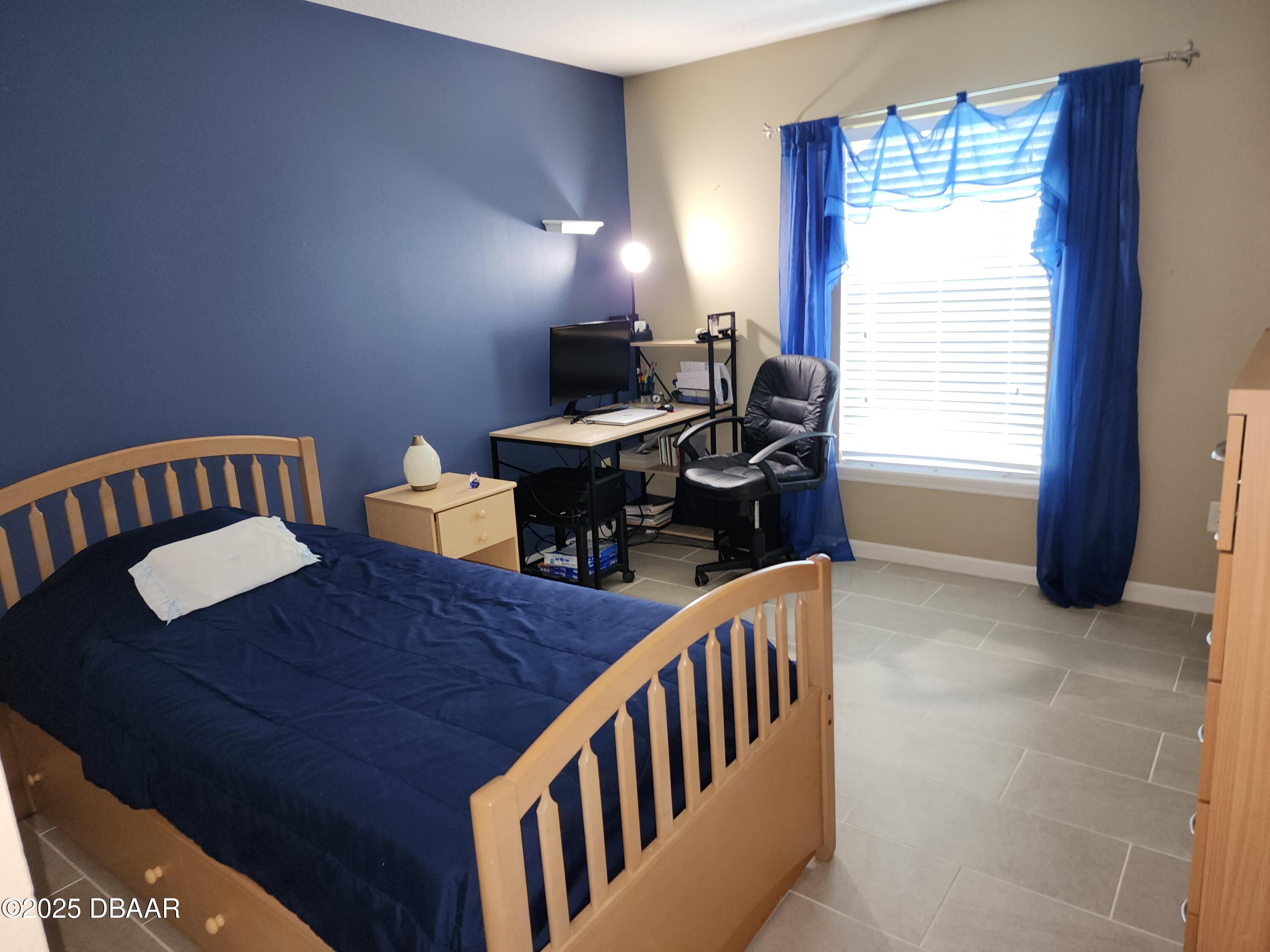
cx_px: 635
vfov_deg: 58.9
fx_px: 844
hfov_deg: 73.9
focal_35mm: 23
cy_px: 476
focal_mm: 6.4
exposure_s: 1/11
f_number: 1.8
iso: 125
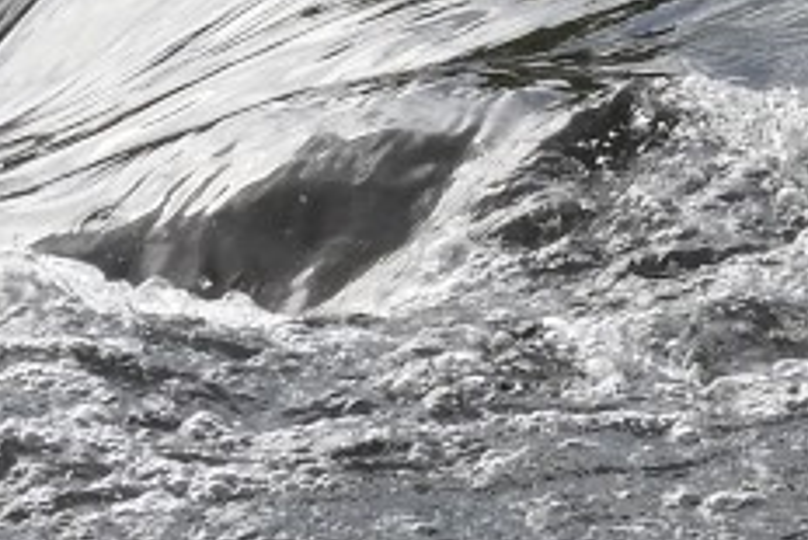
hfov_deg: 4.0
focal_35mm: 516
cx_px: 655
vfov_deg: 2.7
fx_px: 11588
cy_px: 31
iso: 100
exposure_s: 1/400
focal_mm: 14.3
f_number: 4.5
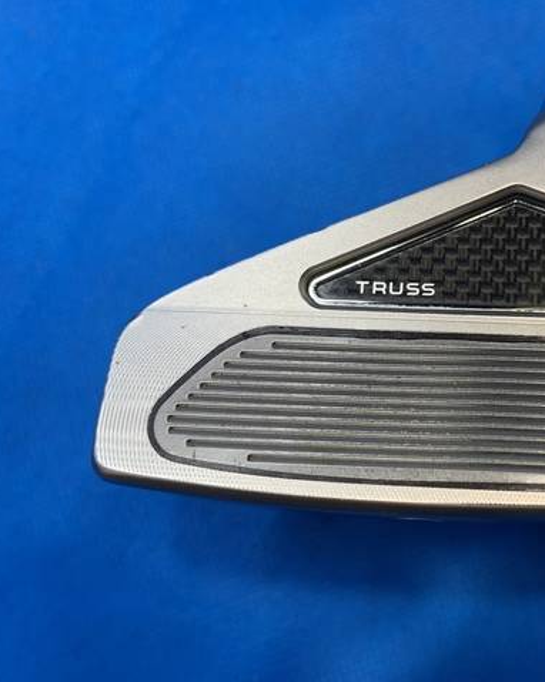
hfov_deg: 41.2
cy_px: 341
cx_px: 447
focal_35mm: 34
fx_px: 686
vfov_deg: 52.9
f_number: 1.8
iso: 50
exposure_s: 1/60
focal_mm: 4.25
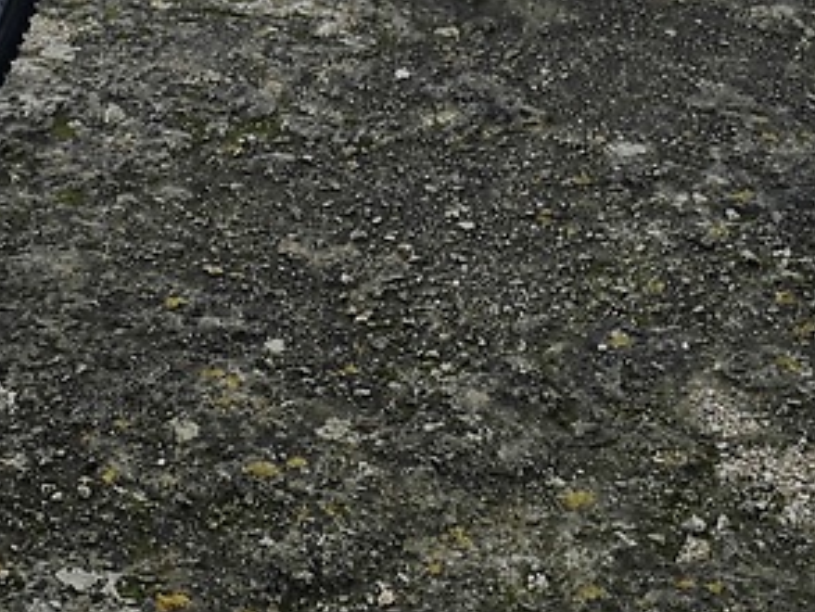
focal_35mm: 113
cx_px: 223
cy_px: -860
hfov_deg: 17.3
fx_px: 2662
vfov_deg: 11.0
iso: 12
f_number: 1.7
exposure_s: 1/505
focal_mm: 6.3
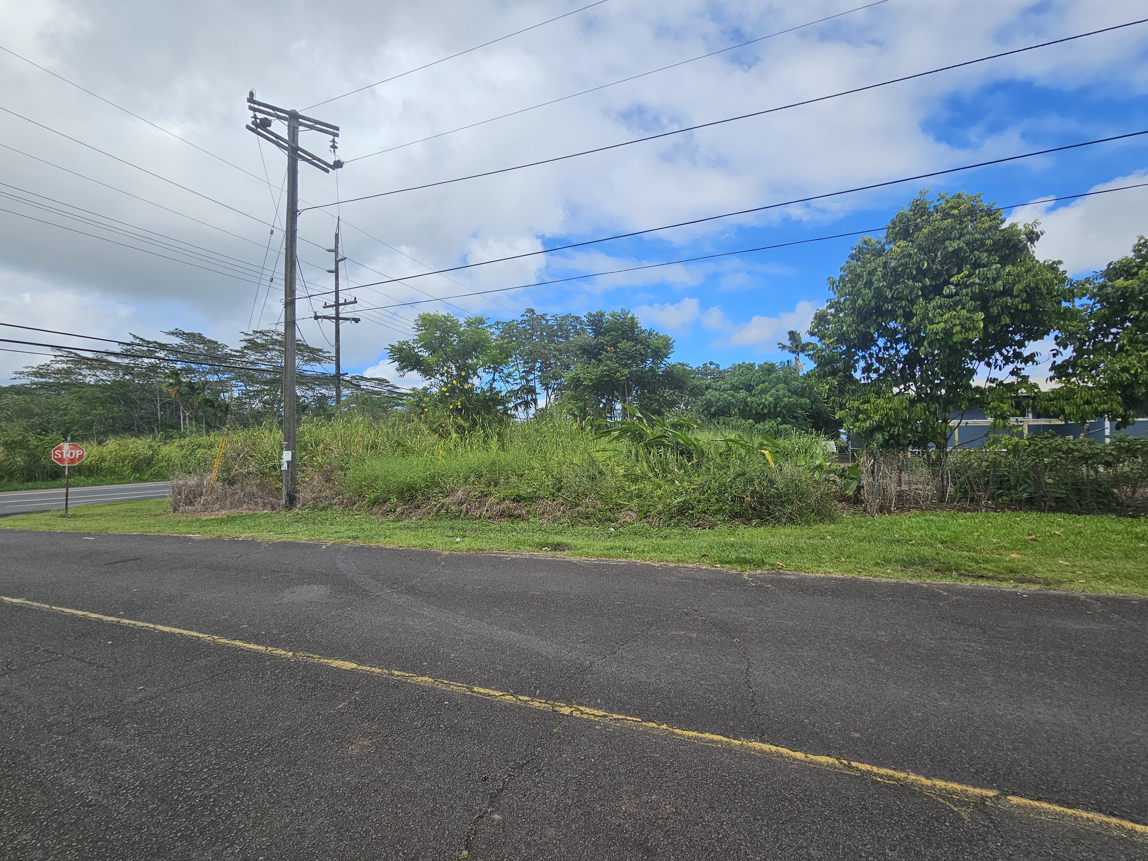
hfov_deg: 106.2
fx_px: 431
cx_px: 574
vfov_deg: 89.9
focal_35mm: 13
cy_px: 430
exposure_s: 1/1859
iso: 50
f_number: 2.2
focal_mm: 2.2
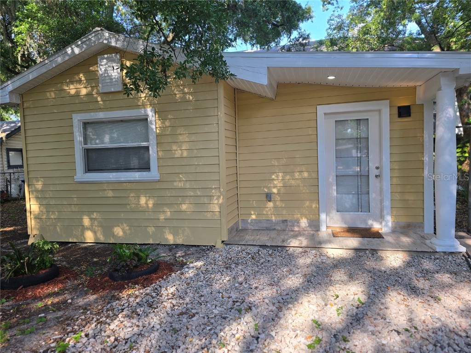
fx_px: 313
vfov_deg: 58.9
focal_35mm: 23
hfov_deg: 73.9
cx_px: 236
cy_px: 176
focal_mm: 6.3
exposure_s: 1/123
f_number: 1.7
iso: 12
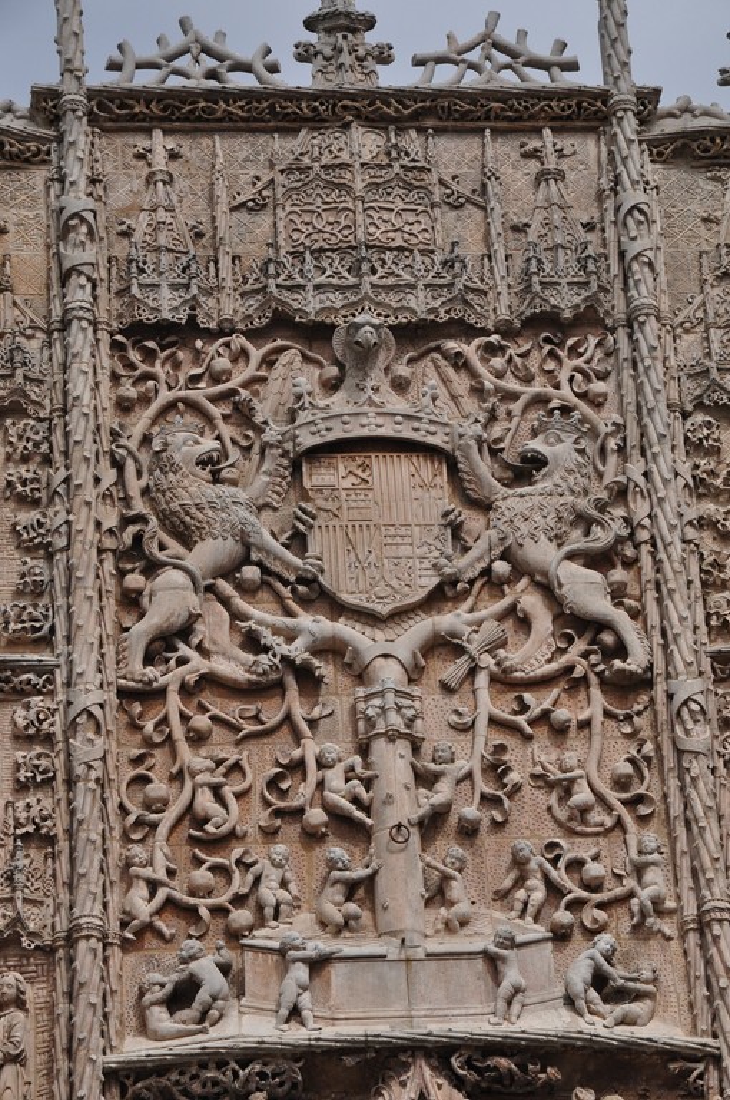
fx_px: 3568
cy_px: 550
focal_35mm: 117
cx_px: 365
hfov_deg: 11.7
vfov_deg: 17.5
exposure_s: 1/1250
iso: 400
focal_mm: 78
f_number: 9
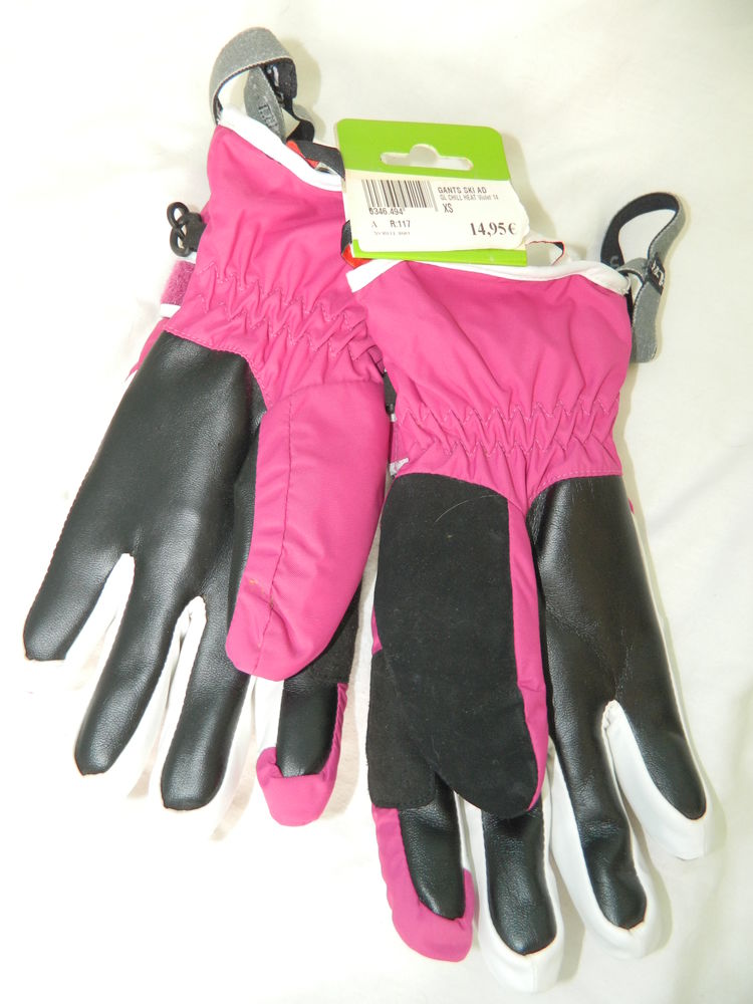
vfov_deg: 69.4
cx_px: 376
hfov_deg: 54.9
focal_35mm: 25
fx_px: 725
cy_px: 502
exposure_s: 1/30
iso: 200
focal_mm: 4.5
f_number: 3.1
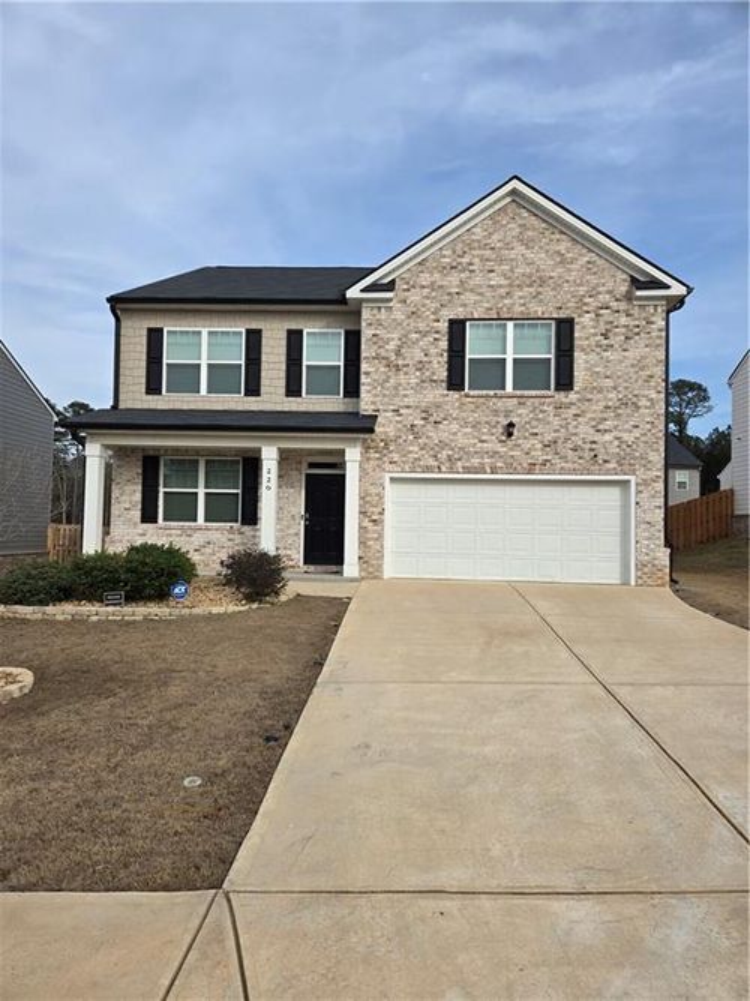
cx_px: 375
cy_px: 500
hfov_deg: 58.9
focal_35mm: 23
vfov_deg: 73.9
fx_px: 665
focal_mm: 5.4
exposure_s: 1/1967
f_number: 1.8
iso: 25
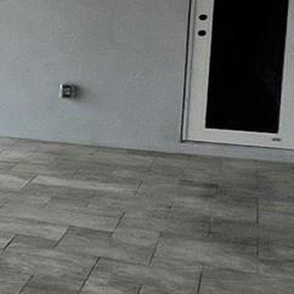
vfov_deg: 22.4
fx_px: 730
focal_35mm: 76
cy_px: 52
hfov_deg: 11.9
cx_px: -564
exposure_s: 1/630
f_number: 1.8
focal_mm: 1.57
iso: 32
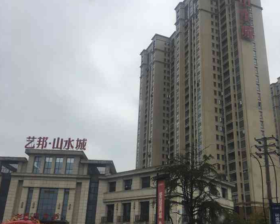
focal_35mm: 38
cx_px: 139
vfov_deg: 39.1
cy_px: 123
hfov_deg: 47.9
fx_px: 315
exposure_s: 1/349
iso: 25
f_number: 2.2
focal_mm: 4.15
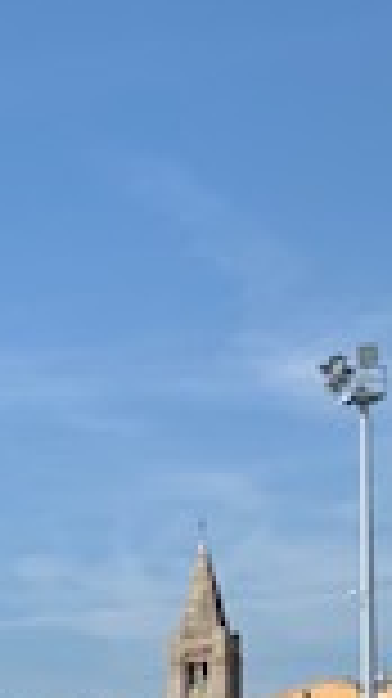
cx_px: -757
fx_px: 2166
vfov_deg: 17.5
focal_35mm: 117
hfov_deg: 8.7
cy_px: 833
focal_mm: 4.25
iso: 25
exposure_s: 1/2364
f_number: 1.8
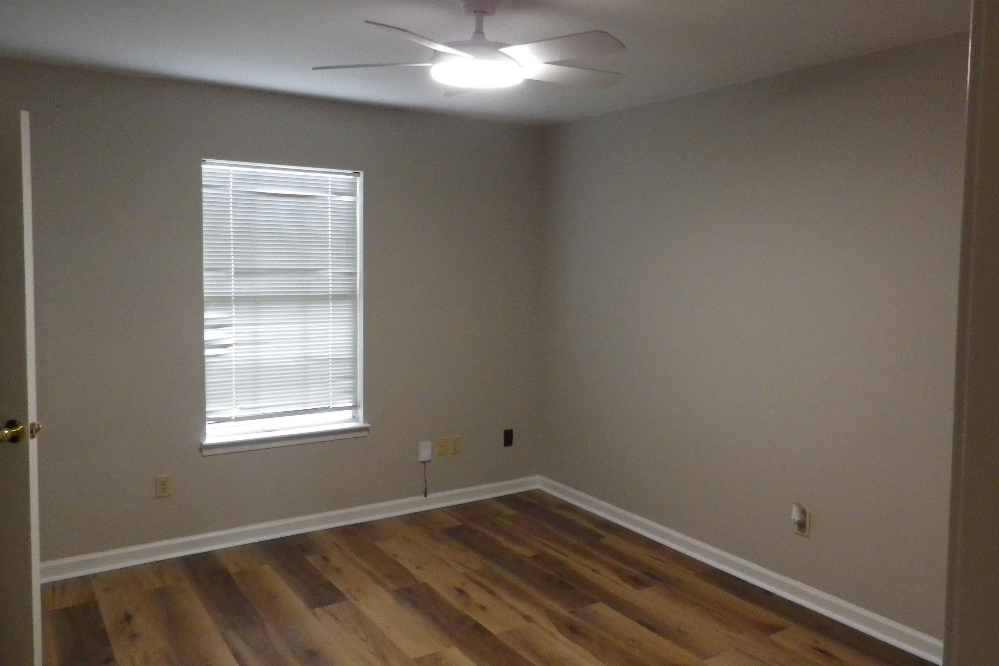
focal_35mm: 27
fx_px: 749
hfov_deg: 67.4
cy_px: 307
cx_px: 510
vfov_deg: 47.9
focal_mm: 4.5
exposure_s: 1/30
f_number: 3.5
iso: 400
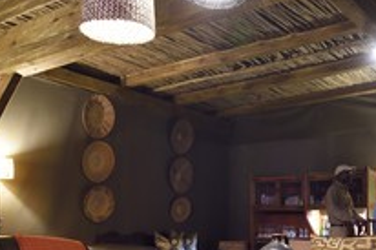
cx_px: 257
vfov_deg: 26.1
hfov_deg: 39.8
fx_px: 511
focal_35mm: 49
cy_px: 246
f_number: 6.3
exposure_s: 1.3
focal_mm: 24
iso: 800
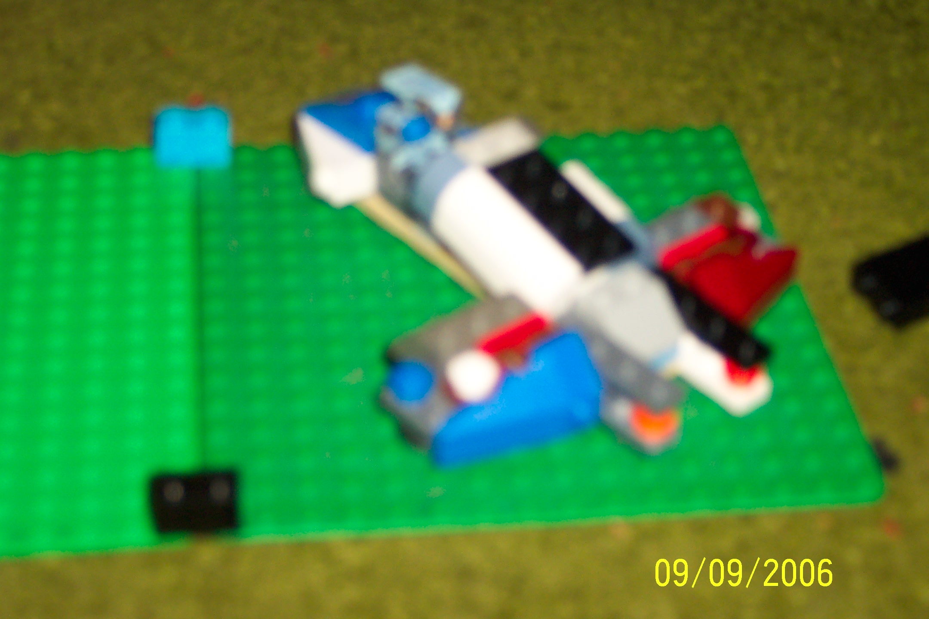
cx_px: 464
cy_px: 310
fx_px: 1961
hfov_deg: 26.7
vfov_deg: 17.9
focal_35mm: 76
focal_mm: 16
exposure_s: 1/60
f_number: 4
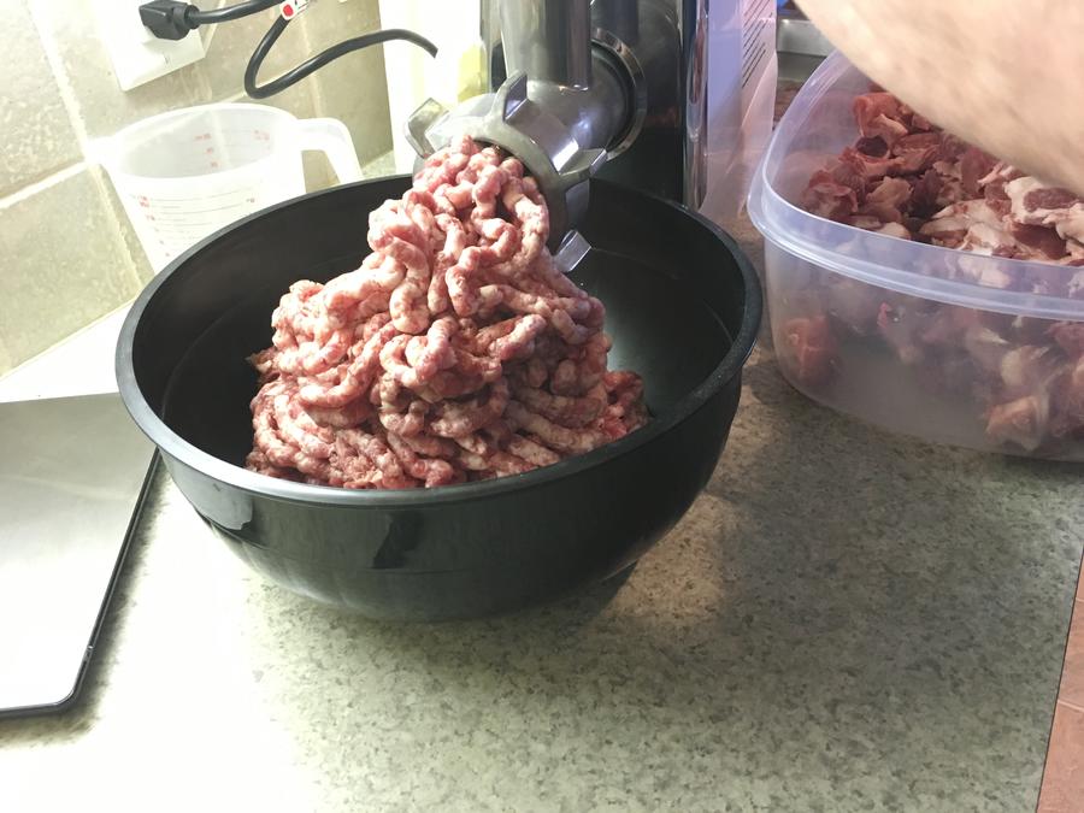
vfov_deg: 48.2
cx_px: 542
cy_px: 406
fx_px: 908
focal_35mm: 29
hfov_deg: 61.7
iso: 160
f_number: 2.2
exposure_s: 1/30
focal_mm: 4.15
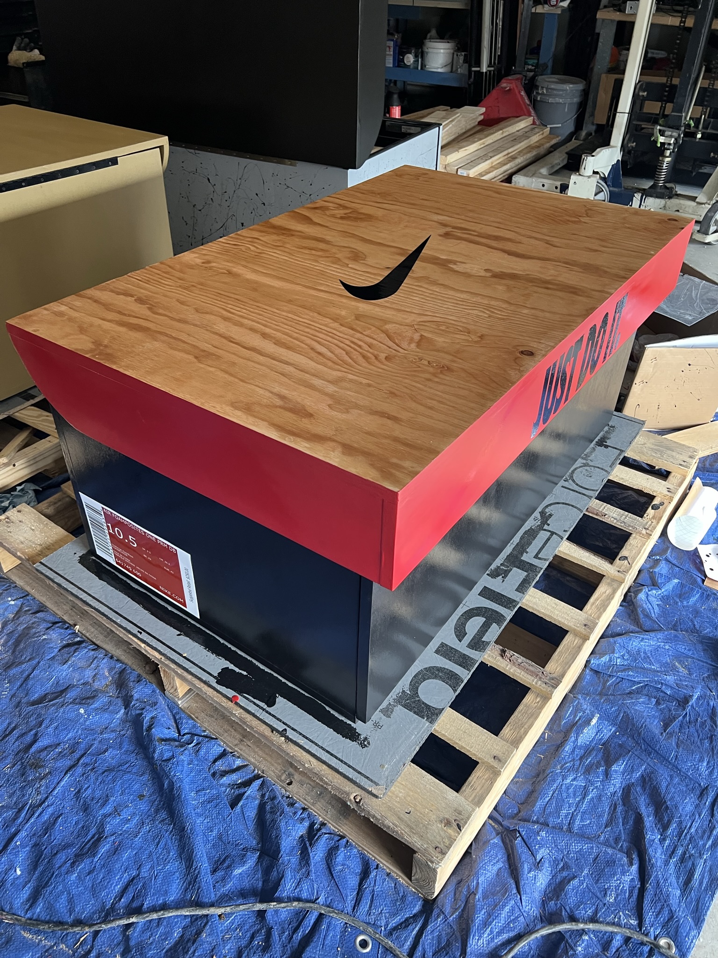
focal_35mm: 26
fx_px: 719
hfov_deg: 53.1
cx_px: 359
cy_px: 479
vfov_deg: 67.3
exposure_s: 1/101
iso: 125
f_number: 1.5
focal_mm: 5.7
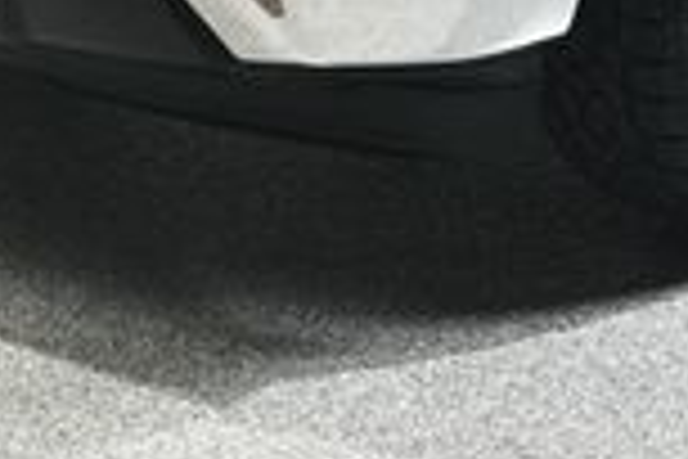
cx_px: 692
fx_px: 2886
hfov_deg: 13.4
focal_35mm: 151
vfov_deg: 8.6
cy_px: -428
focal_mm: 24
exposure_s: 1/160
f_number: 9
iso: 100
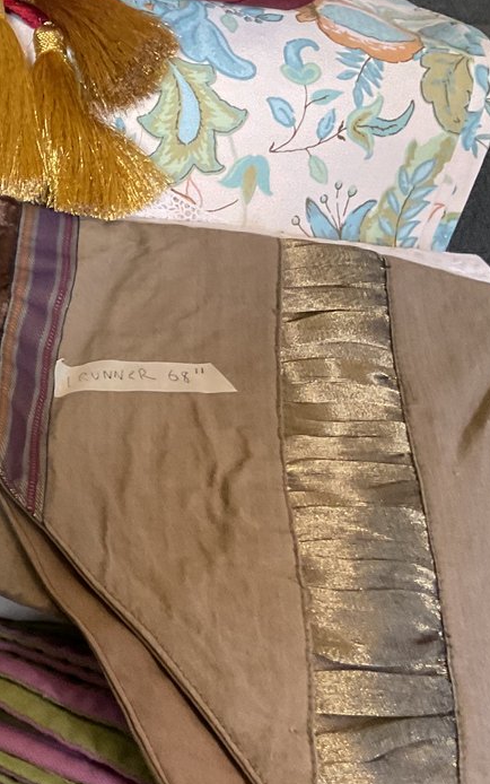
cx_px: -195
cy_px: 452
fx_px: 1431
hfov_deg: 17.8
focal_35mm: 67
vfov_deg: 30.6
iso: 125
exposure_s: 1/50
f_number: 1.8
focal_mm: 3
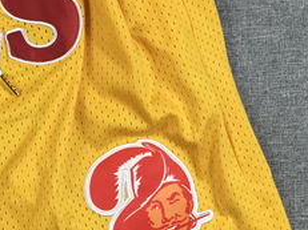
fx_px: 863
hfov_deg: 18.6
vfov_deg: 15.2
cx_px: -108
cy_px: 97
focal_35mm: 97
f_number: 1.8
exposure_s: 1/100
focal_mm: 3.99
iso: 25
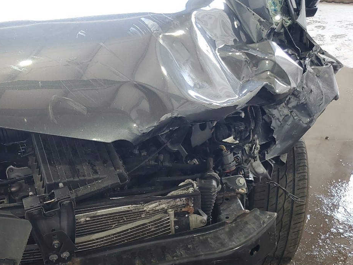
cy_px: 193
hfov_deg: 40.6
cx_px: 78
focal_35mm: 45
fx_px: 459
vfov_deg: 31.7
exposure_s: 1/60.2
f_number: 1.5
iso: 54
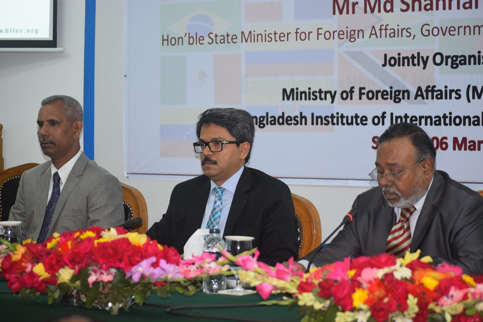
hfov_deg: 19.5
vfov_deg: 13.0
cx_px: 242
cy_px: 161
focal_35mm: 105
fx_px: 1409
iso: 800
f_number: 5
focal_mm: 70
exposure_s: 1/100
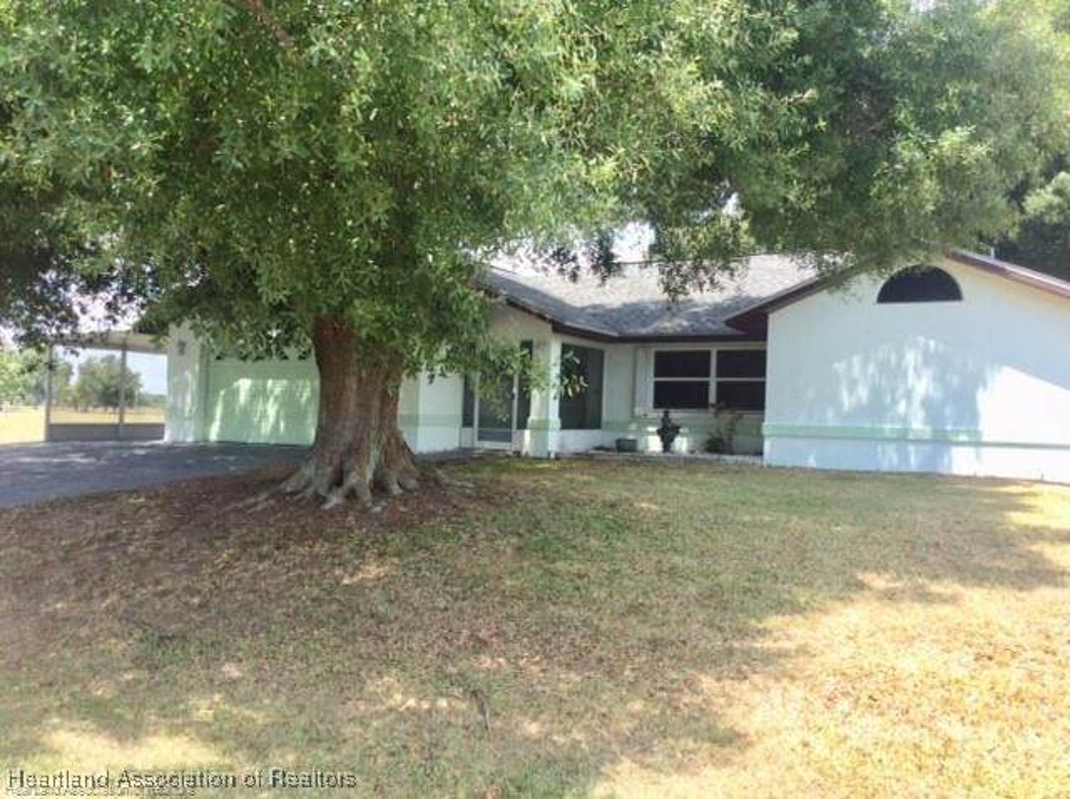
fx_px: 988
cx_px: 535
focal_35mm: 32
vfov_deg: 44.1
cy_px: 400
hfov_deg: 56.9
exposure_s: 1/461
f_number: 2.4
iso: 32
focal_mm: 3.3
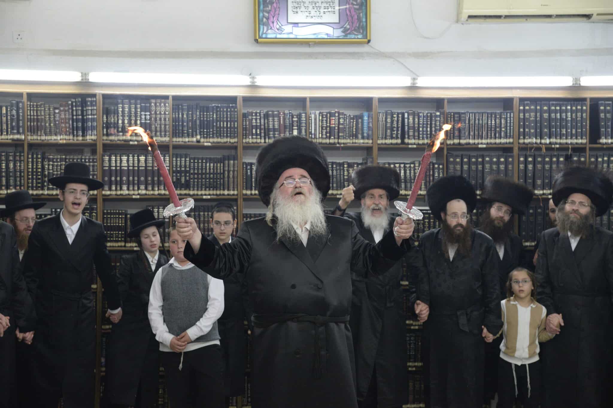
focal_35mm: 78
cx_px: 306
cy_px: 204
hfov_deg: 26.0
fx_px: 1328
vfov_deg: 17.5
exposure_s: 1/200
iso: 3200
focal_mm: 78
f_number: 5.6
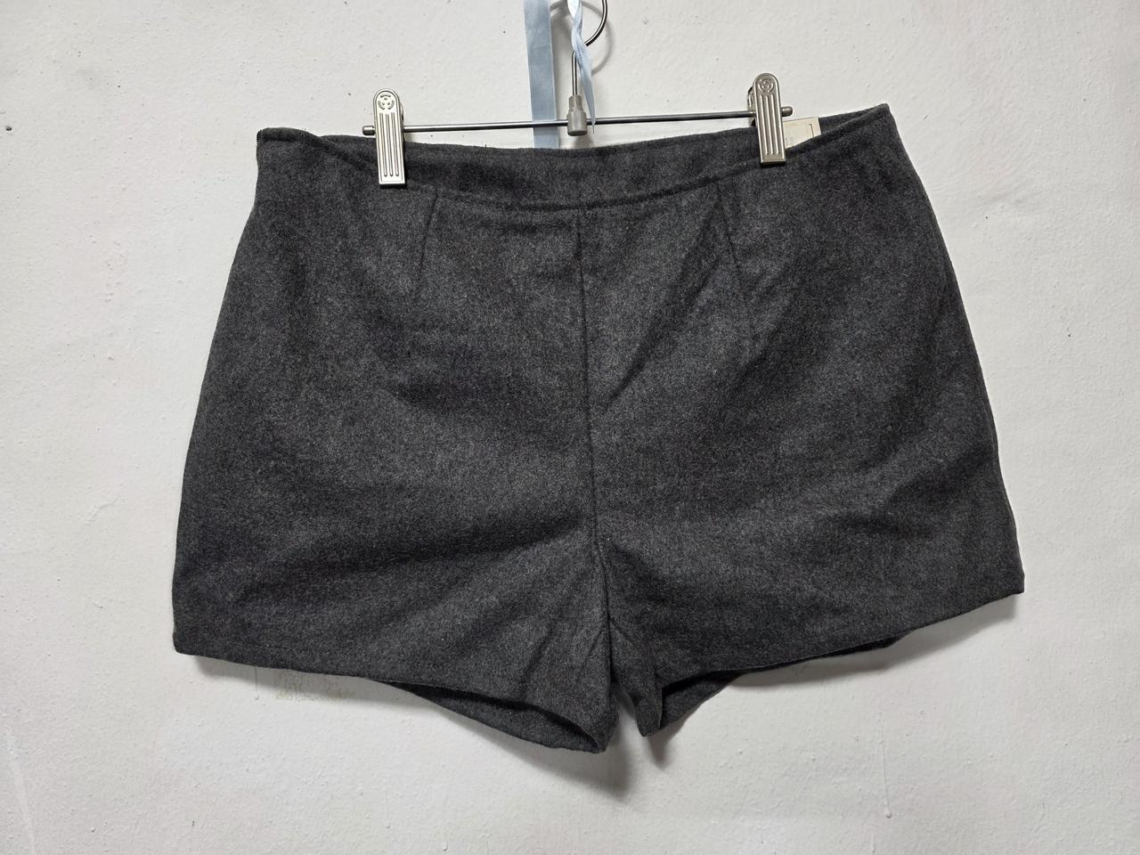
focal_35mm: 23
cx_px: 570
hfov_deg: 73.9
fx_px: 757
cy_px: 428
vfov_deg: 58.9
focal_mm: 6.3
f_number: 1.7
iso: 200
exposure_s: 1/120
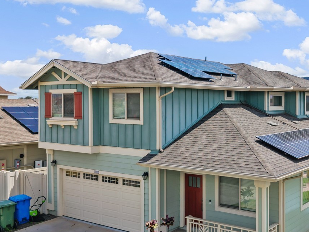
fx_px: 402
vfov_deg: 31.5
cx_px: 208
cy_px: 181
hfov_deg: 41.5
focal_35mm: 45
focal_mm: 8.67
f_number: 1.8
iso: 100
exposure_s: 1/125
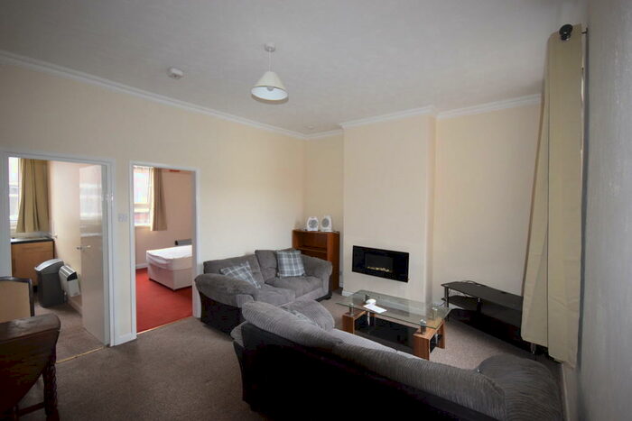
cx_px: 316
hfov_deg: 100.4
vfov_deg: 77.4
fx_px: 263
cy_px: 210
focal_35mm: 15
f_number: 4
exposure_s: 1/60
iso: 2000
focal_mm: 10
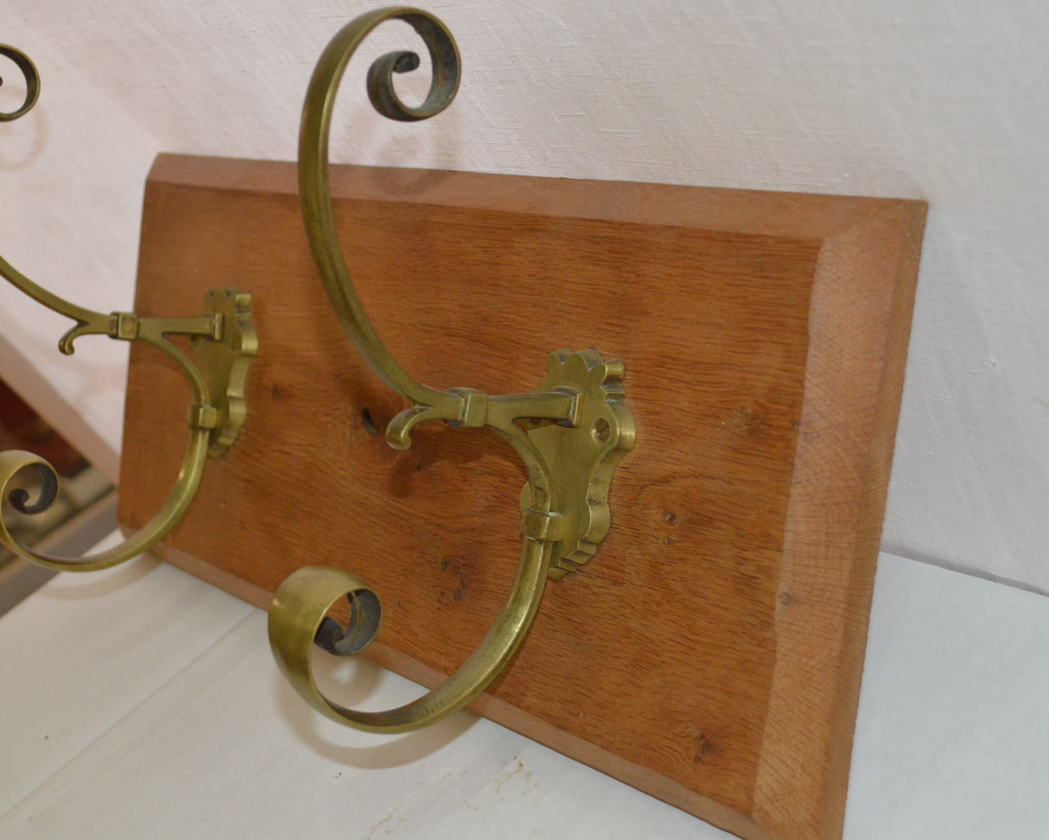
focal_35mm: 52
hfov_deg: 35.9
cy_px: 431
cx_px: 463
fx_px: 1615
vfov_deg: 29.1
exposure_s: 1/60
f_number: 4.5
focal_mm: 28
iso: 1100
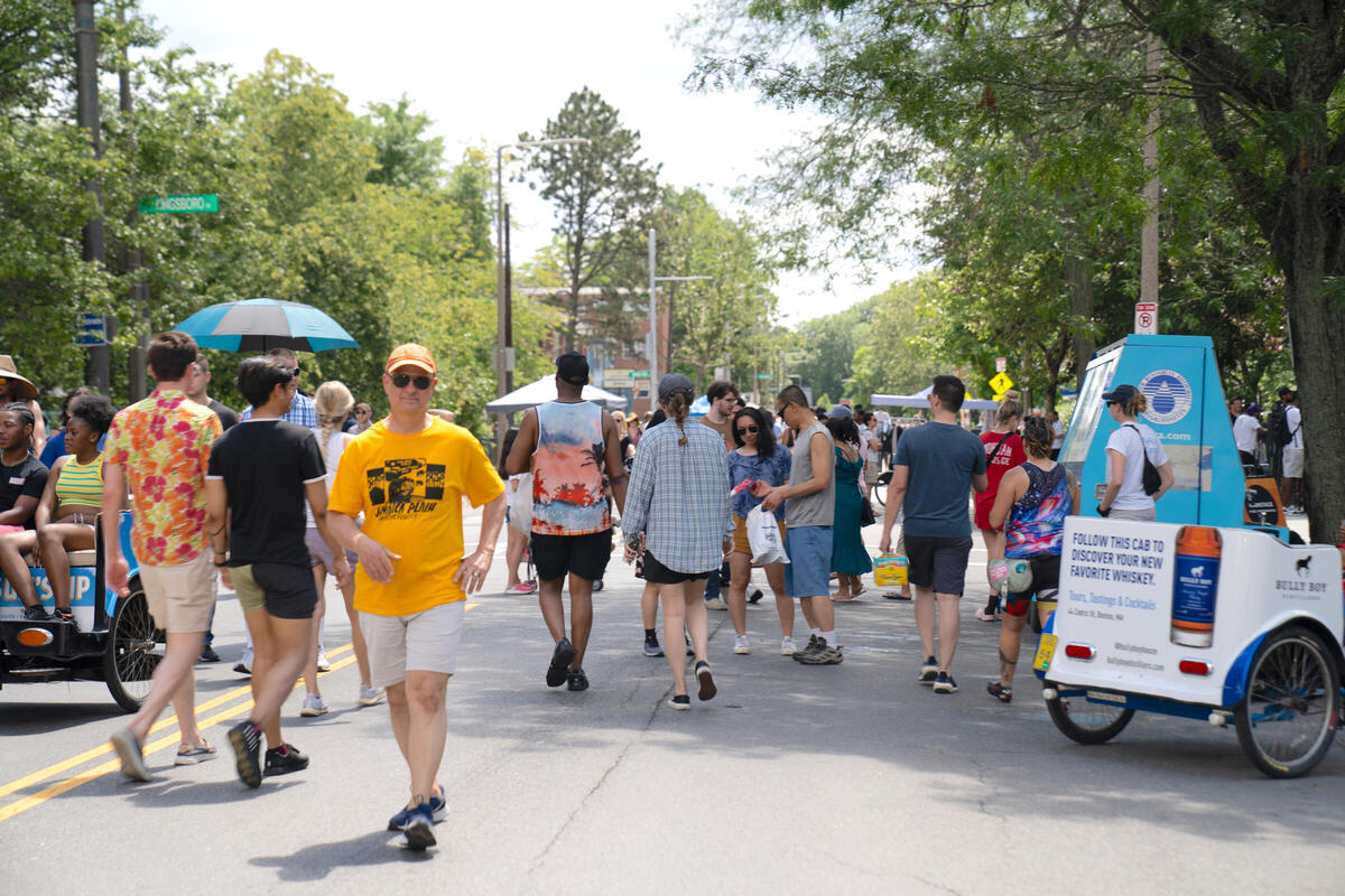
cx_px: 672
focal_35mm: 70
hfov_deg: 28.8
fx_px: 2615
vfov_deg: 19.5
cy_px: 448
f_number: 3.5
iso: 160
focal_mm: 70
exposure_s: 1/60
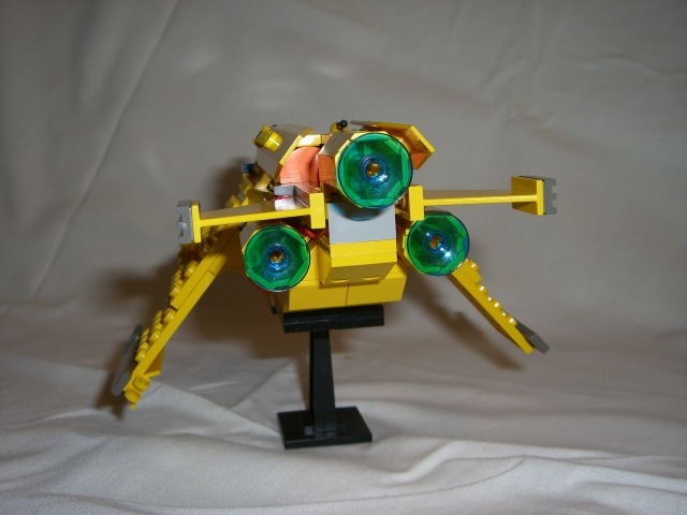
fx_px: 754
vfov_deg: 37.7
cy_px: 258
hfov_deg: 49.0
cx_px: 344
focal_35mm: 38
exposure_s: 1/60
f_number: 4.3
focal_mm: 6.2
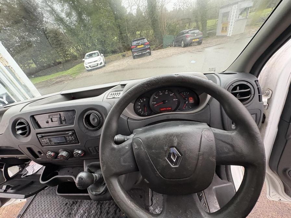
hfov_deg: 102.1
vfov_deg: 85.7
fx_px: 118
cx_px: 146
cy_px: 109
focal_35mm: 14
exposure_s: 1/78
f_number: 2.2
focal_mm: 2.22
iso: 200
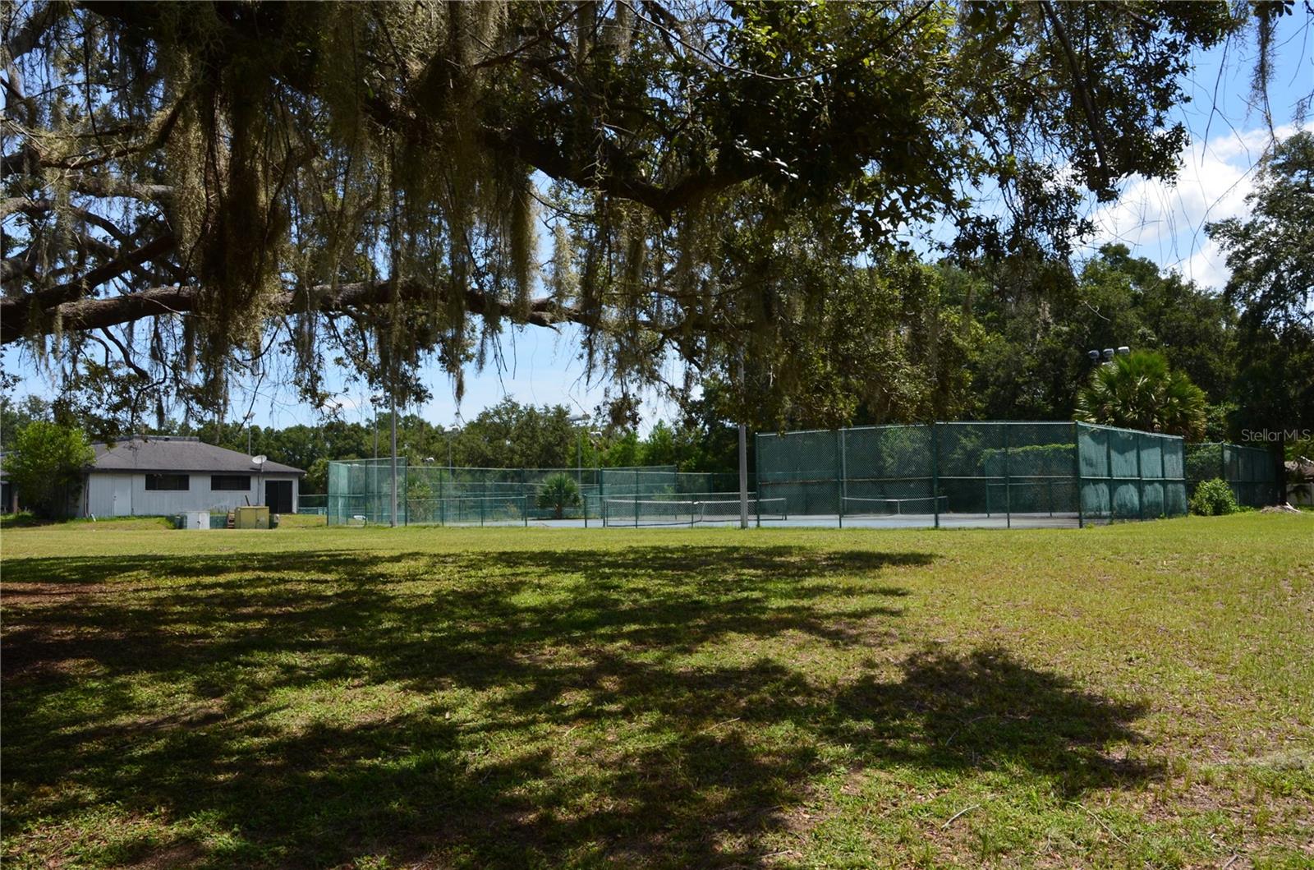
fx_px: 983
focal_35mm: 27
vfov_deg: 47.7
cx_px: 657
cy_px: 435
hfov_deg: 67.5
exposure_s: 1/250
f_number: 10
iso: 250
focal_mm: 18
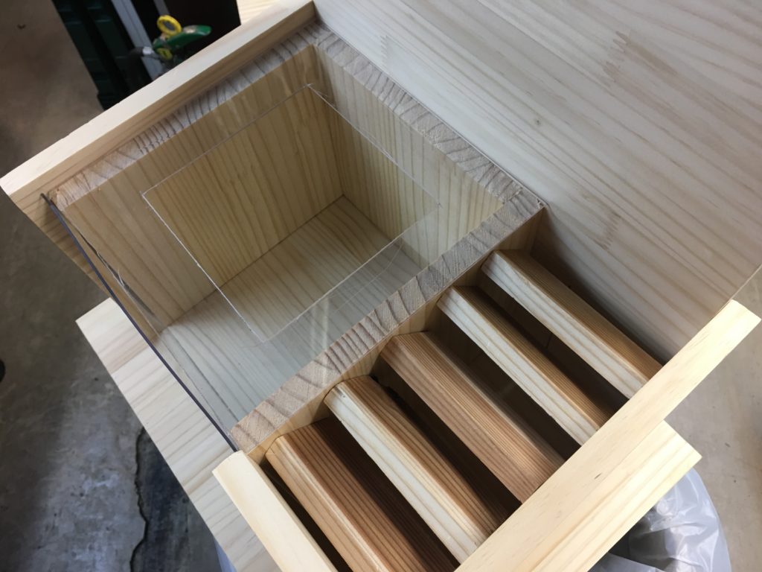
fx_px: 638
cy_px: 286
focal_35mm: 29
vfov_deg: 48.2
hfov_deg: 61.7
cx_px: 381
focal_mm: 4.15
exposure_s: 1/17
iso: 50
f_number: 2.2
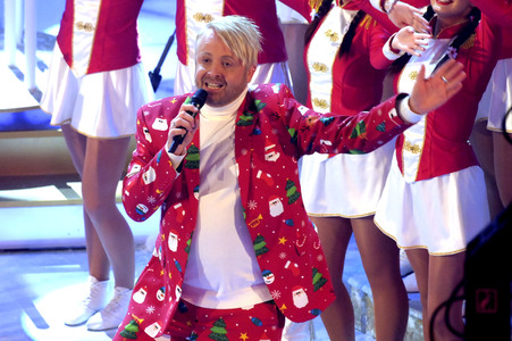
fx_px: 5685
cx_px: 256
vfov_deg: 3.4
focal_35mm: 400
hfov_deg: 5.2
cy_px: 170
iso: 12800
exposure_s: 1/400
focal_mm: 400
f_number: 6.3
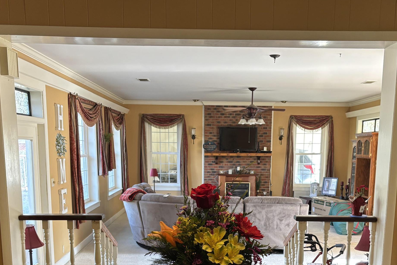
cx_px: 214
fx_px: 496
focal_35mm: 45
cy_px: 235
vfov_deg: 28.8
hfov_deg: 43.6
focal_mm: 5.96
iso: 125
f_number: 1.6
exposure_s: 1/60
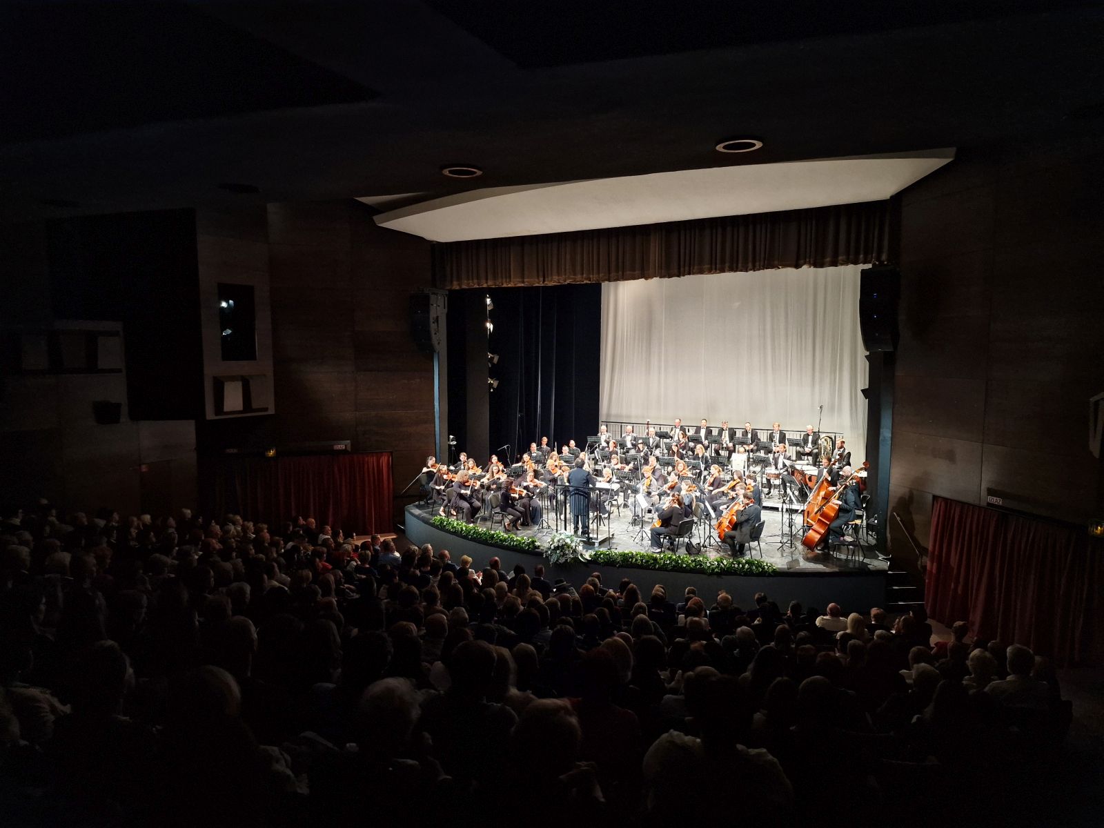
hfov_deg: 73.9
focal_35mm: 23
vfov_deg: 58.9
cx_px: 552
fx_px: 734
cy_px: 414
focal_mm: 6.4
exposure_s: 1/25
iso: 800
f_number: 1.8
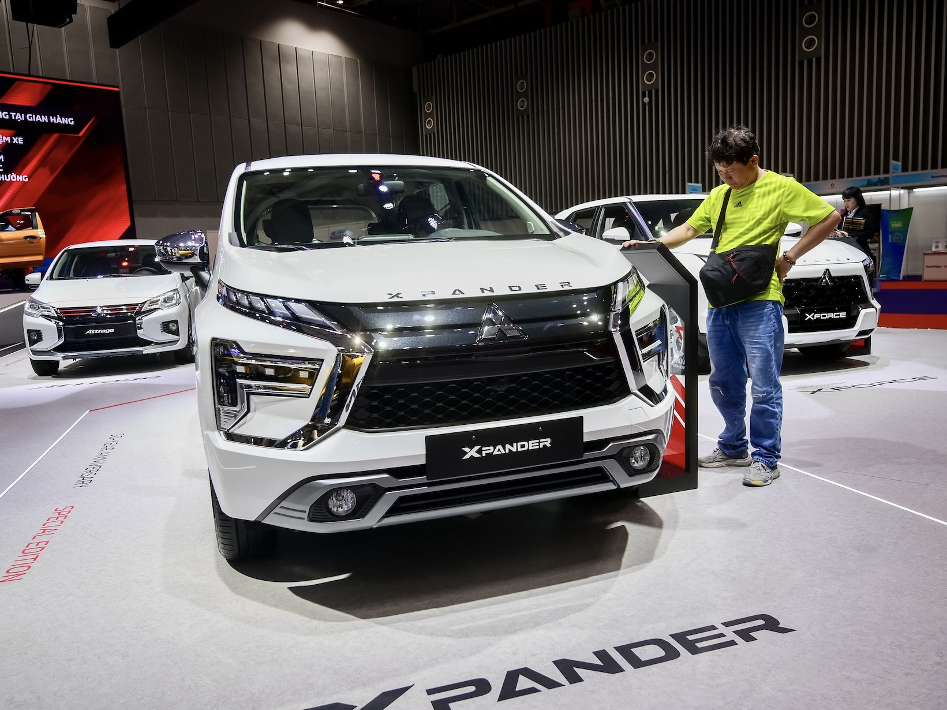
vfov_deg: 51.3
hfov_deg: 65.3
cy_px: 362
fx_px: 738
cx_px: 479
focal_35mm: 27
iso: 640
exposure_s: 1/320
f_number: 4
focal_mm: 24
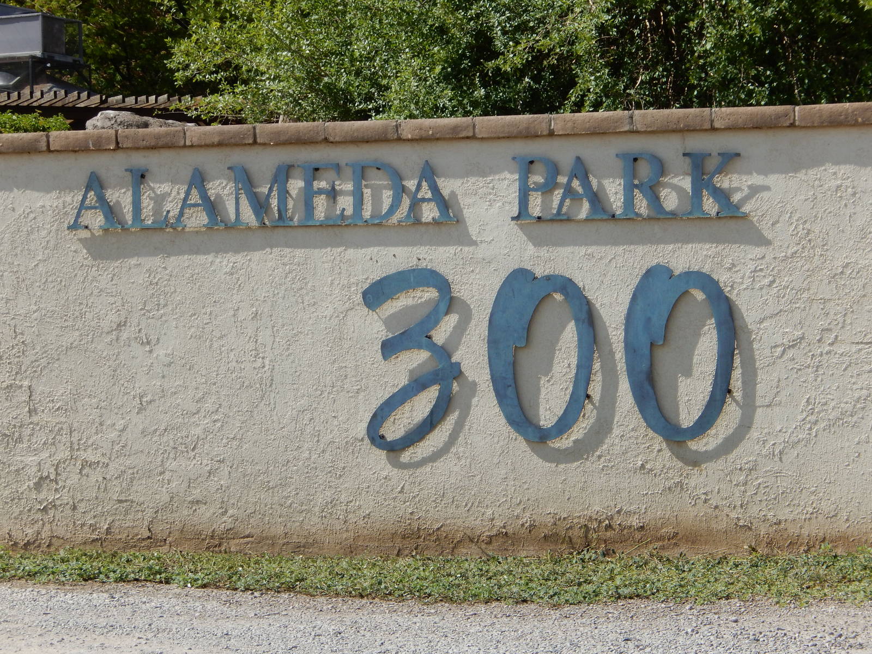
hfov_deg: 16.8
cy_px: 327
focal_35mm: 117
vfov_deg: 12.7
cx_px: 436
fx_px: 2947
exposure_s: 1/640
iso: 125
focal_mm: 21
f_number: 5.5
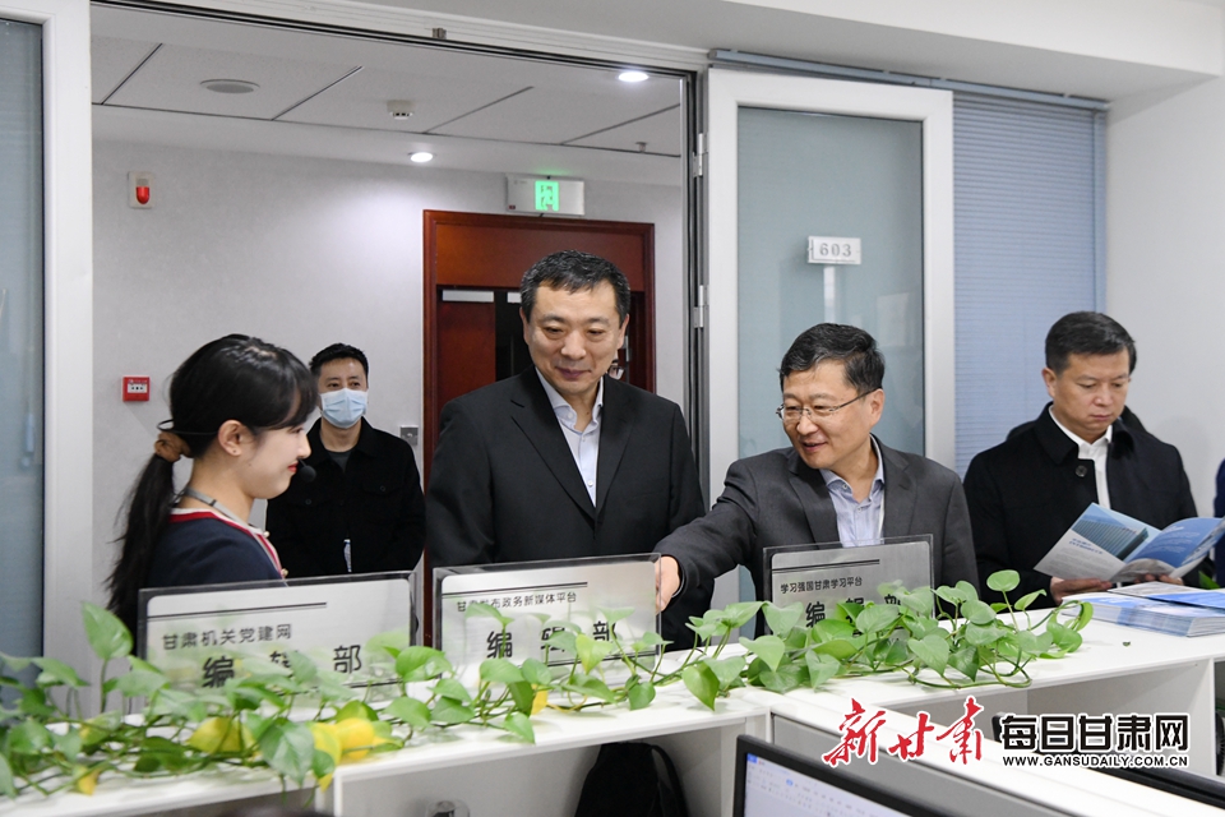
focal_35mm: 38
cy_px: 408
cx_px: 612
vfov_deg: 35.1
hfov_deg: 50.7
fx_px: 1293
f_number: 4.5
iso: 4000
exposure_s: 1/200
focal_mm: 38
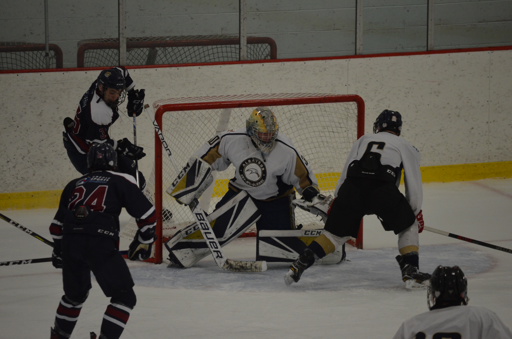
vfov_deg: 4.6
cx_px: 256
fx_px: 4258
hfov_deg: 6.9
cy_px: 170
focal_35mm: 300
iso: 1600
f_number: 5.6
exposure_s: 1/320
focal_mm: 200
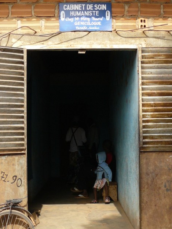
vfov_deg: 32.7
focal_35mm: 59
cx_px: 96
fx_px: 391
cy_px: 122
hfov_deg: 24.8
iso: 100
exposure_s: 1/200
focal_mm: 6
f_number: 4
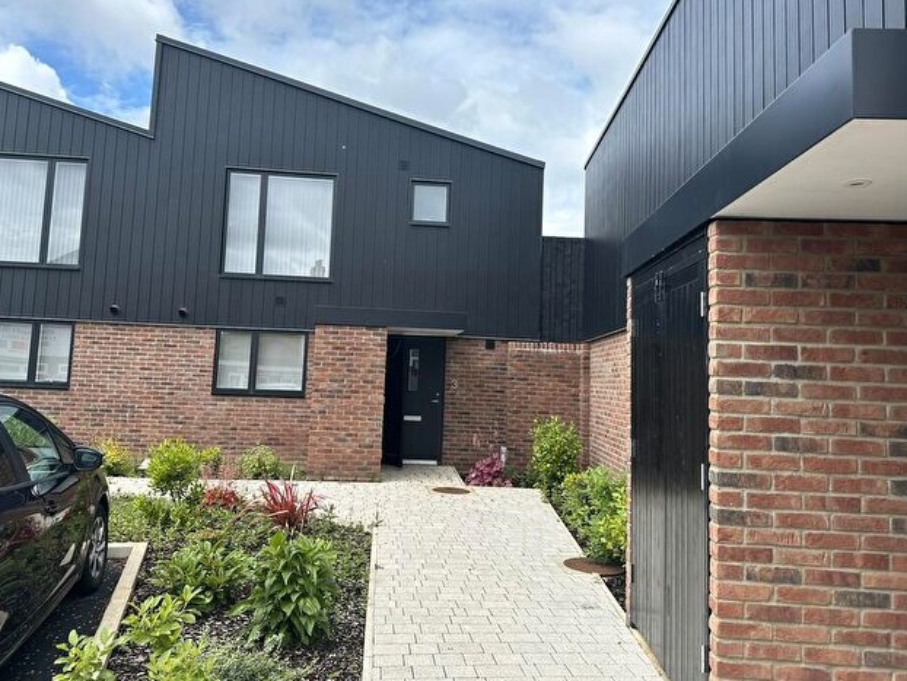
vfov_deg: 51.3
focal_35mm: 27
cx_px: 426
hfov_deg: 65.2
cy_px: 303
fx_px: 708
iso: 80
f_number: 1.78
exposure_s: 1/2809
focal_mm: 6.86
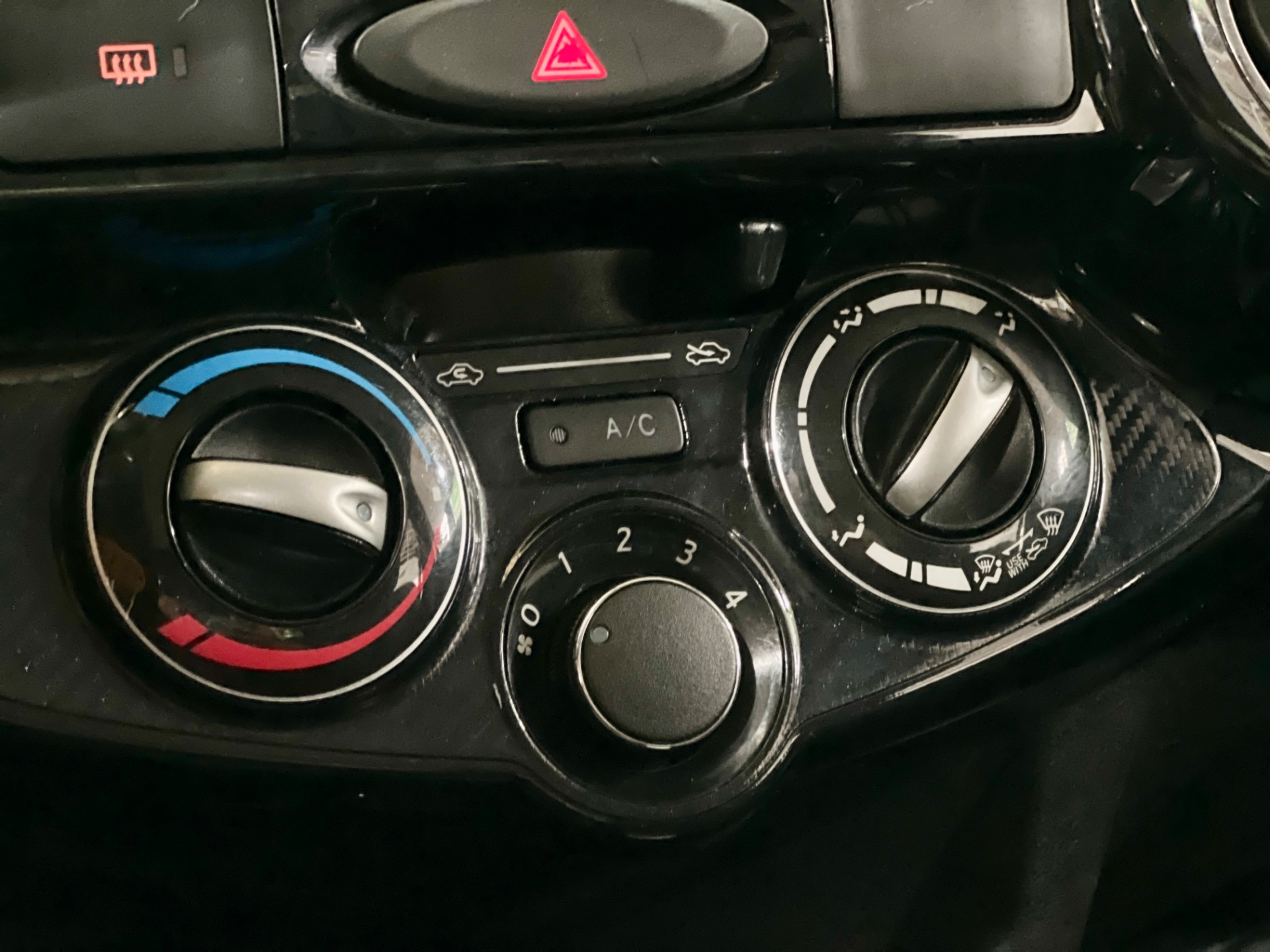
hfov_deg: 25.3
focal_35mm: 77
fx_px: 2825
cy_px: 476
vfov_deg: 19.1
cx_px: 635
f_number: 2.8
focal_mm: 9
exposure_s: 1/15
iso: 2000
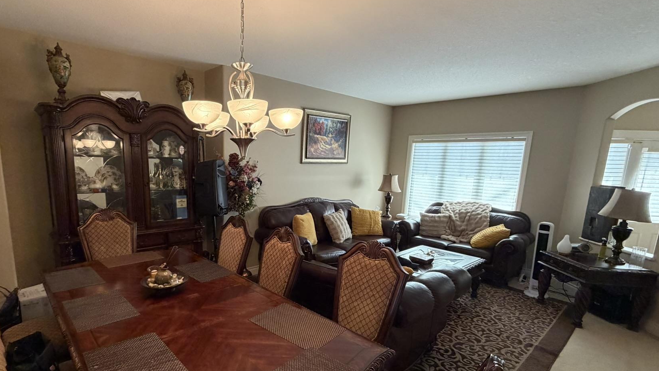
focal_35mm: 19
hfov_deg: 89.1
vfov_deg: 58.0
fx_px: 332
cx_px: 287
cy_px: 219
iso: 320
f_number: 2.2
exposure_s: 1/60
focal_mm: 2.22
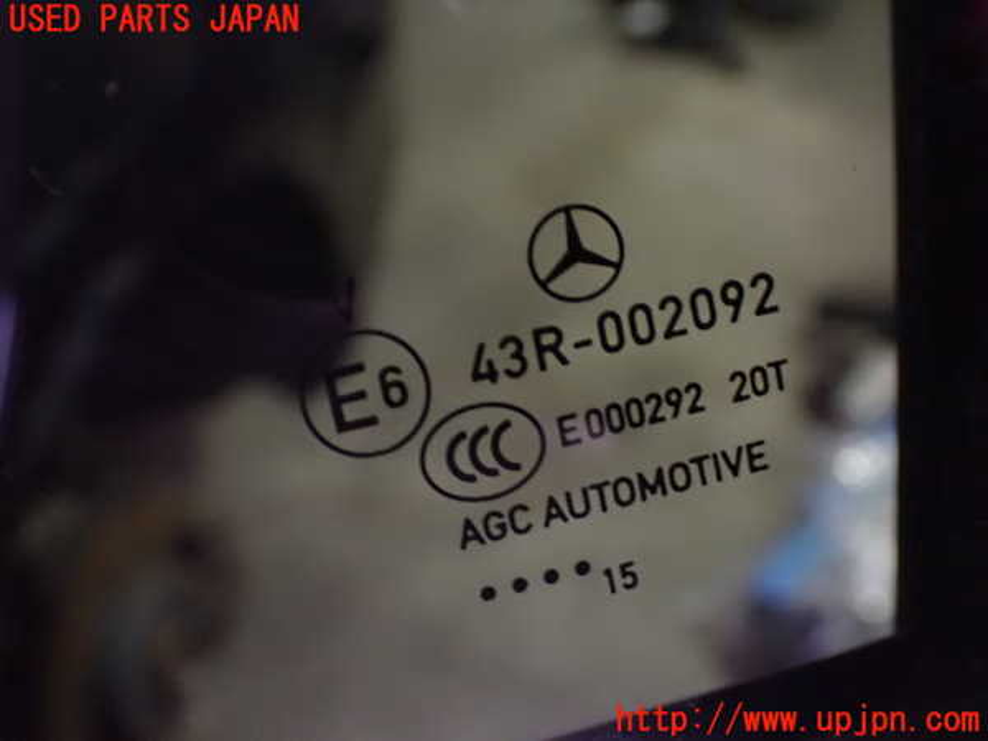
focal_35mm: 44
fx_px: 1256
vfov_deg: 32.9
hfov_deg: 42.9
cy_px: 370
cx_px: 494
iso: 1600
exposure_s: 1/30
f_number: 2.9
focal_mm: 7.84
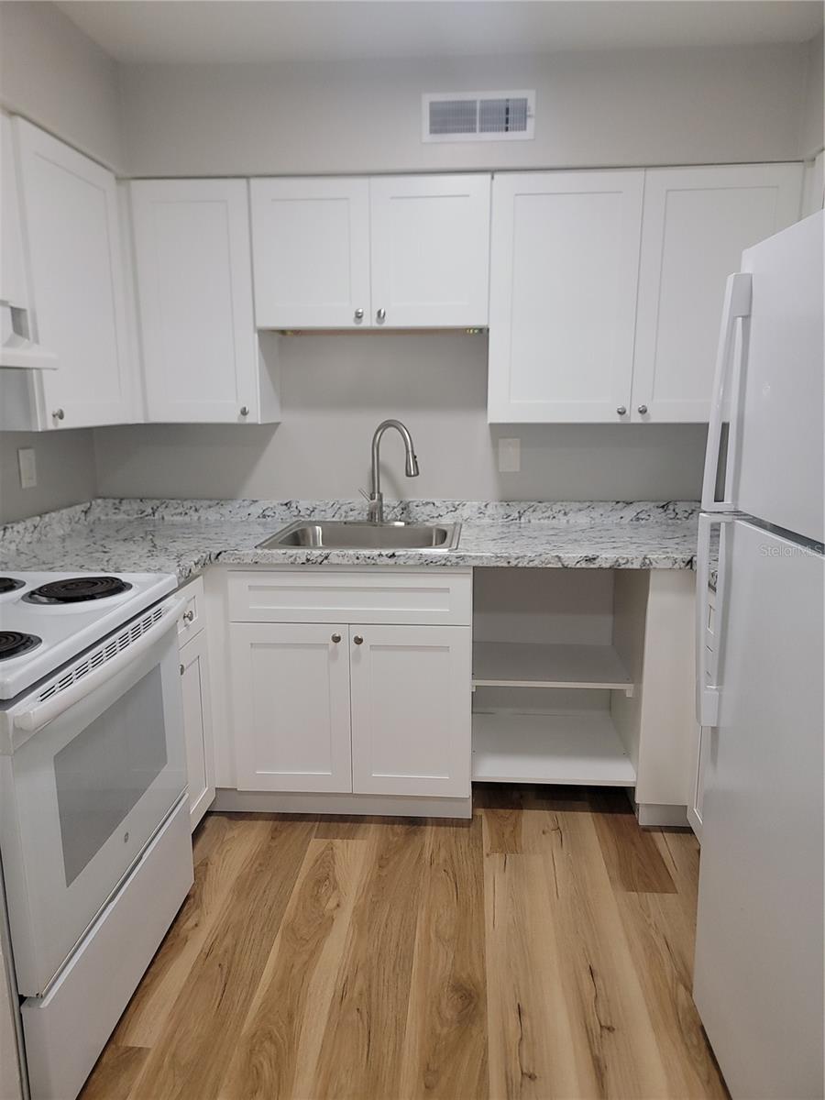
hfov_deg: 56.8
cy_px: 550
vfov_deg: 71.6
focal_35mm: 24
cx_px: 412
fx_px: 763
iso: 125
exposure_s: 1/60
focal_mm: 6.7
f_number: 1.8
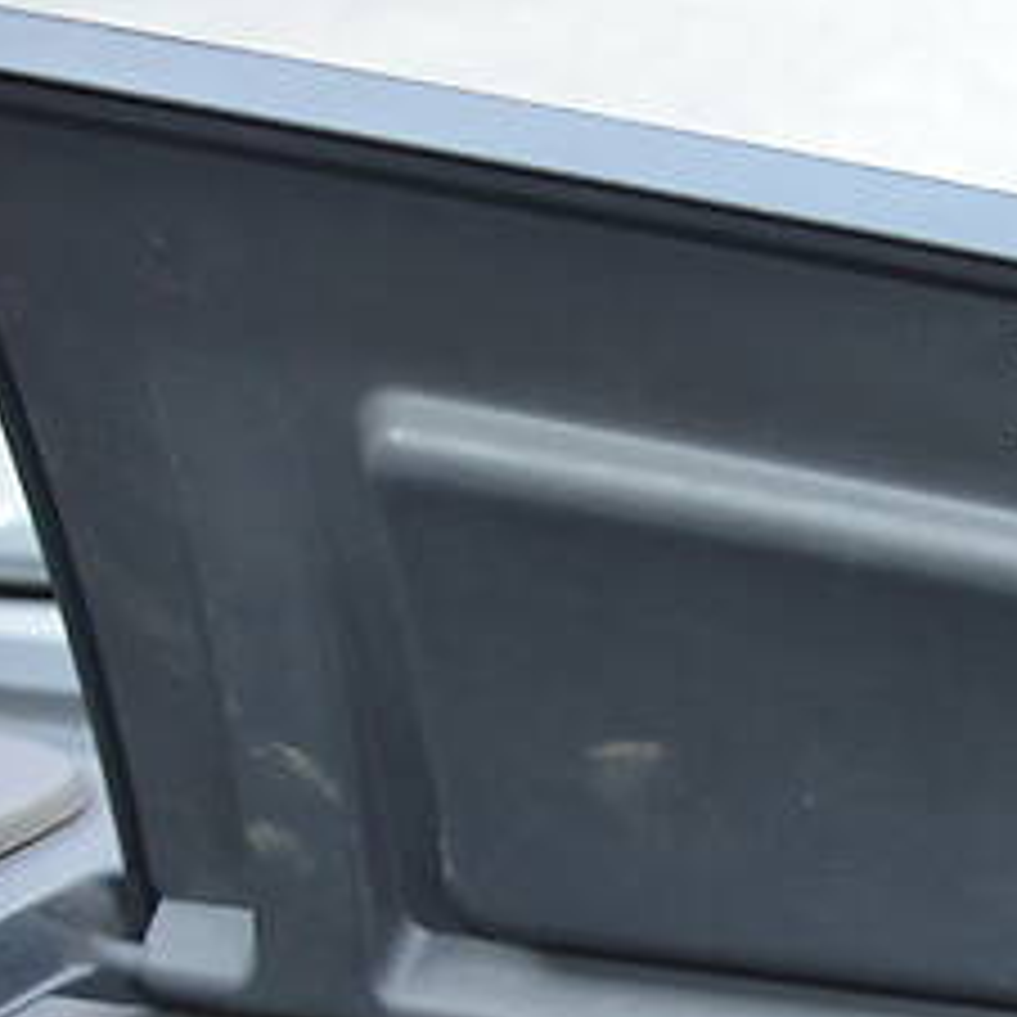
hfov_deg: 19.7
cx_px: 1323
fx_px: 2692
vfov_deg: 21.0
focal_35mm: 81
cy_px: 896
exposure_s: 1/100
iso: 400
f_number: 4
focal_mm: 18
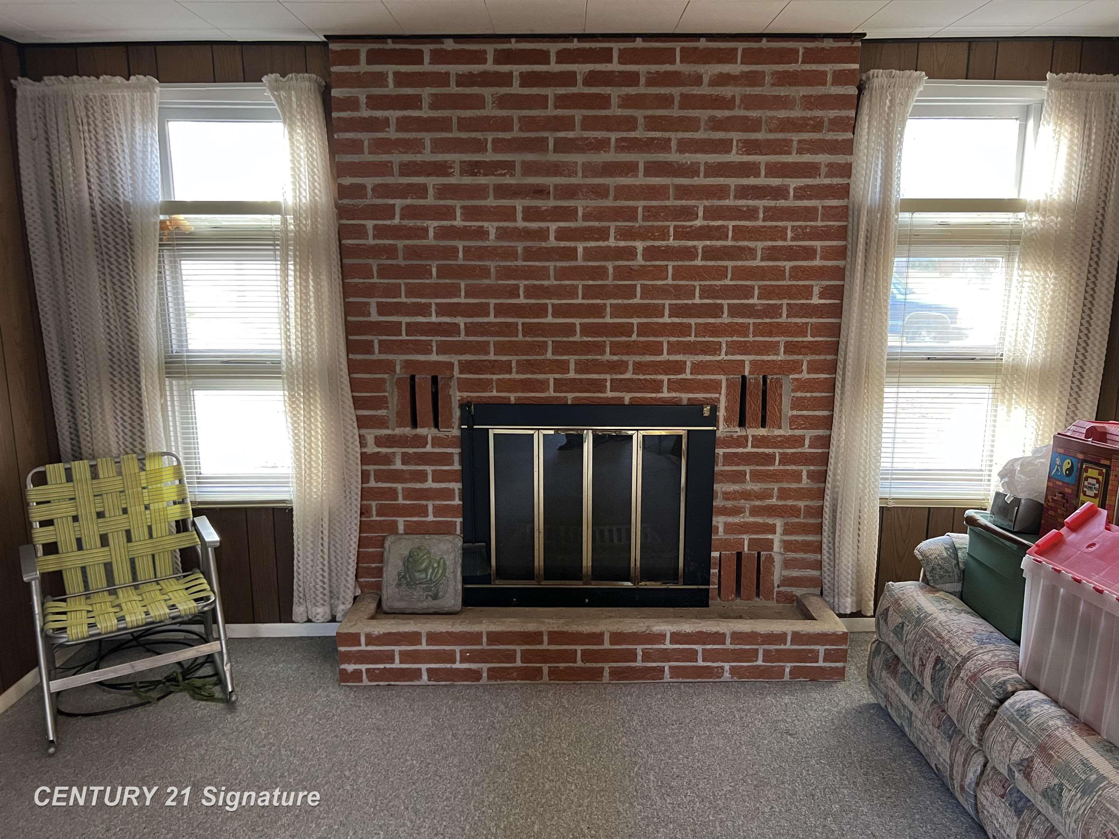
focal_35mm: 26
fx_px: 840
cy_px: 420
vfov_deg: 53.1
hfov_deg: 67.3
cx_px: 560
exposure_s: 1/60
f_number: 1.5
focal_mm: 5.7
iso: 400
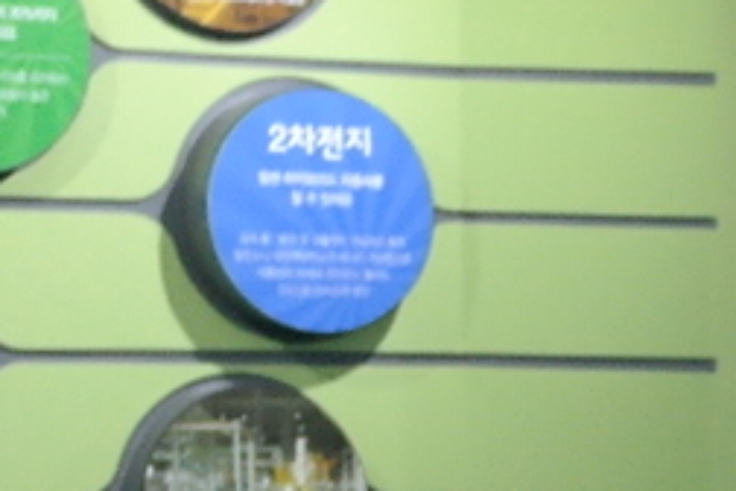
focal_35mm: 206
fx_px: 4211
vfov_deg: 6.4
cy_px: 1116
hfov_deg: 9.4
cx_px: 1449
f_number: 3.5
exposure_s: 1/40
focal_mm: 20
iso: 800
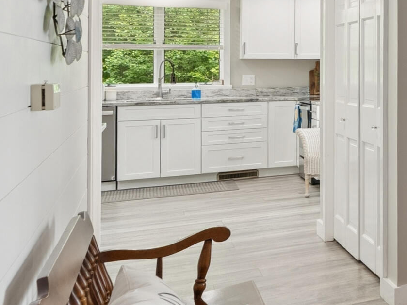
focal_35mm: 55
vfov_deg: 26.2
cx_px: 723
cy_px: 71
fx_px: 647
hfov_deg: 22.1
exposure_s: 1/15
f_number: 7.1
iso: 320
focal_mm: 16
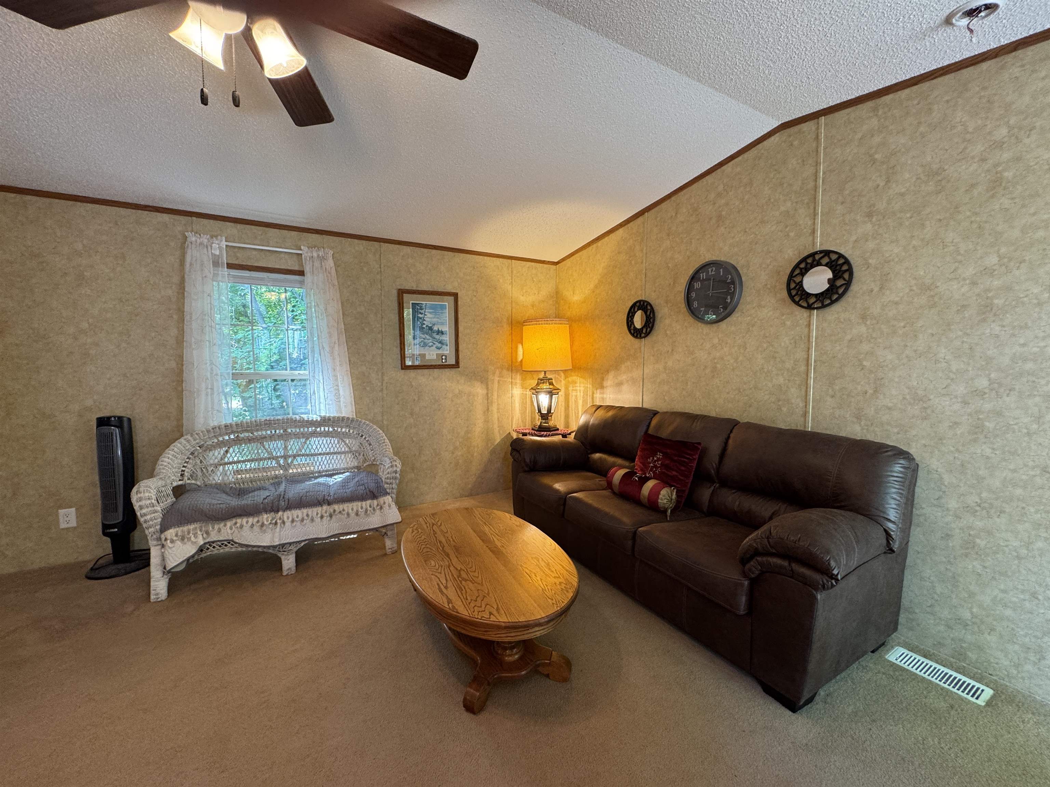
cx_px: 525
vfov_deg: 85.7
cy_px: 394
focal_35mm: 14
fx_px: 425
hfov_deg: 102.1
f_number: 2.2
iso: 200
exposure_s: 1/60
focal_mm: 2.22
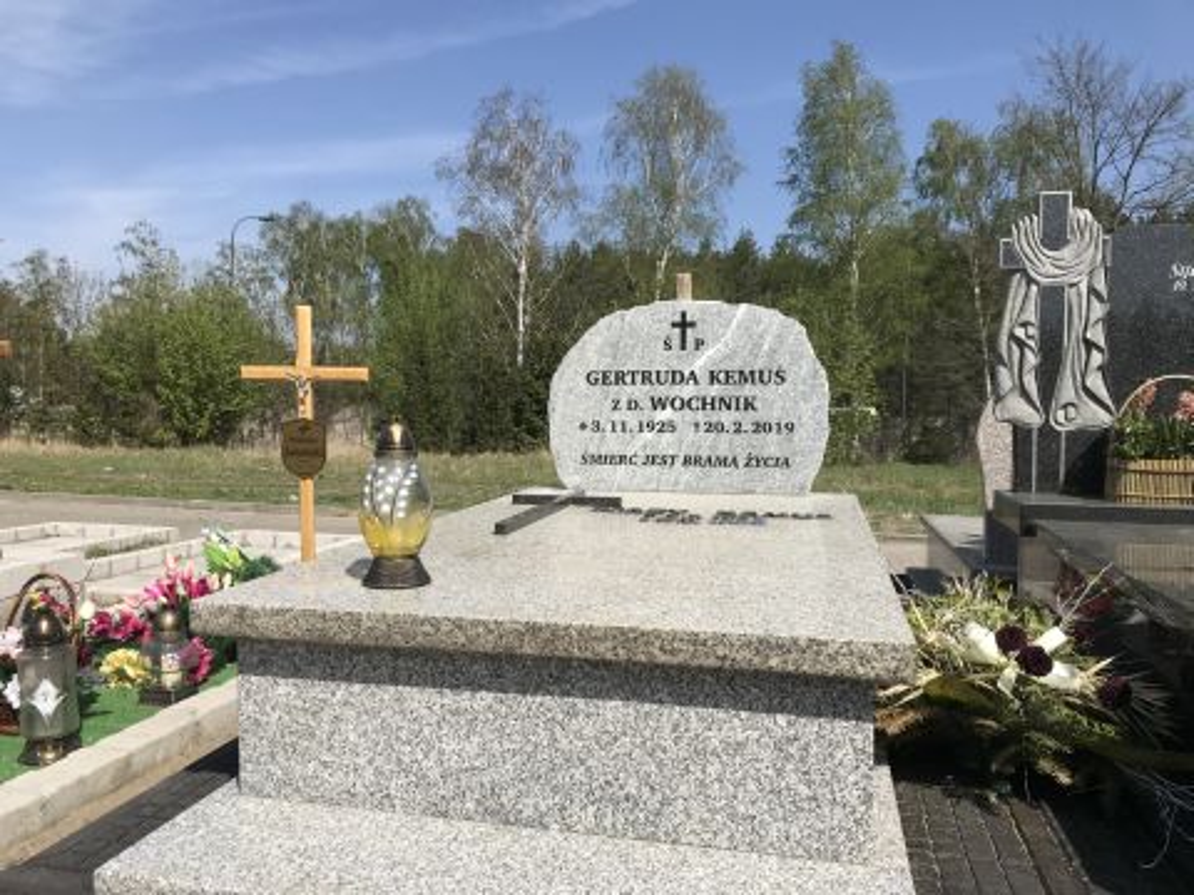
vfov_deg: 49.7
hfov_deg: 63.4
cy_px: 448
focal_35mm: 28
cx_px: 597
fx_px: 966
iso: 20
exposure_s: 1/3300
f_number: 1.8
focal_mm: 3.99
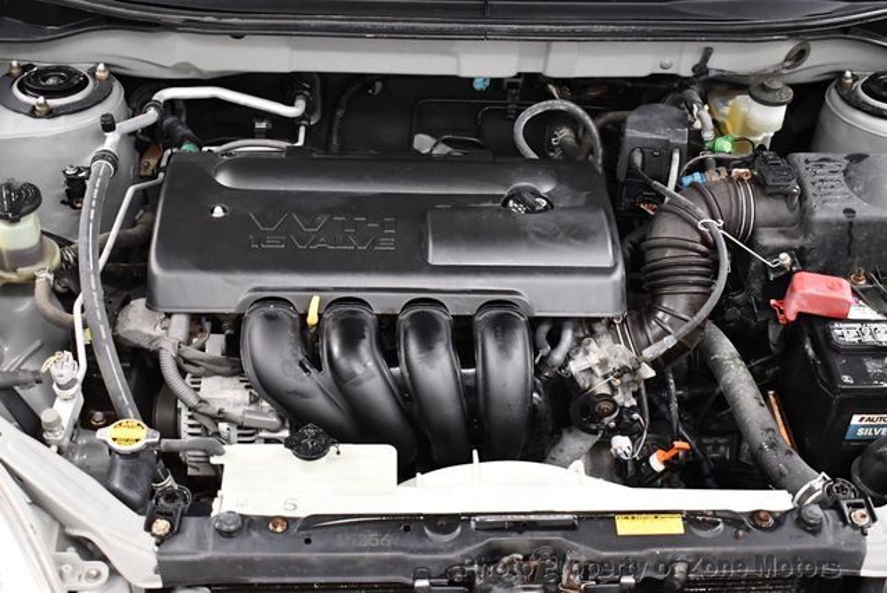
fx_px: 1233
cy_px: 296
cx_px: 444
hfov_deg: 39.6
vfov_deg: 27.0
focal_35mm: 50
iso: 3200
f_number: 4
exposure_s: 1/125
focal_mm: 25
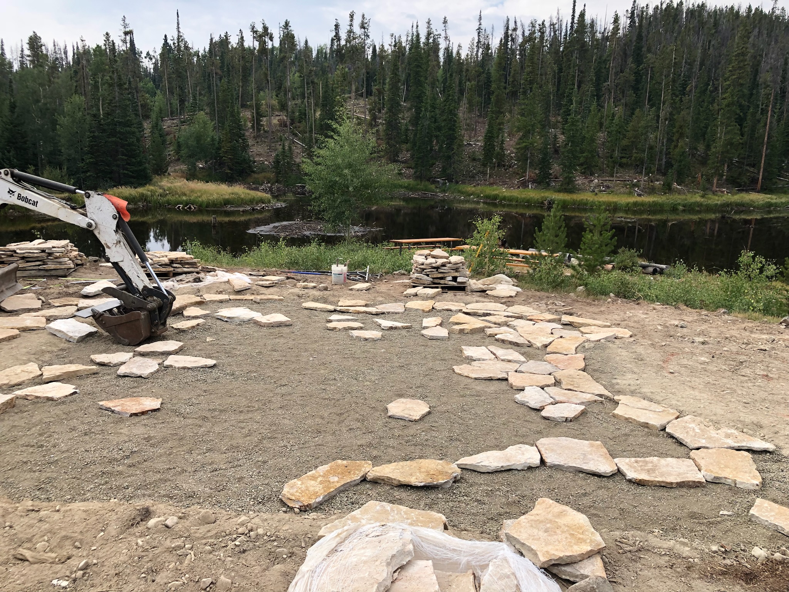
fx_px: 638
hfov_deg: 63.4
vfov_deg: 49.7
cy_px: 296
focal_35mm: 28
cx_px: 394
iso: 20
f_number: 1.8
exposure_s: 1/1372
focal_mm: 3.99
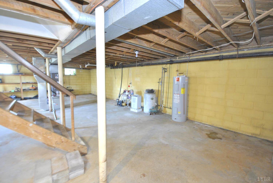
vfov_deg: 77.5
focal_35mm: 15
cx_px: 136
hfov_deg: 100.3
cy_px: 92
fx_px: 114
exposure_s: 1/5
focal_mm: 10
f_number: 4
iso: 400
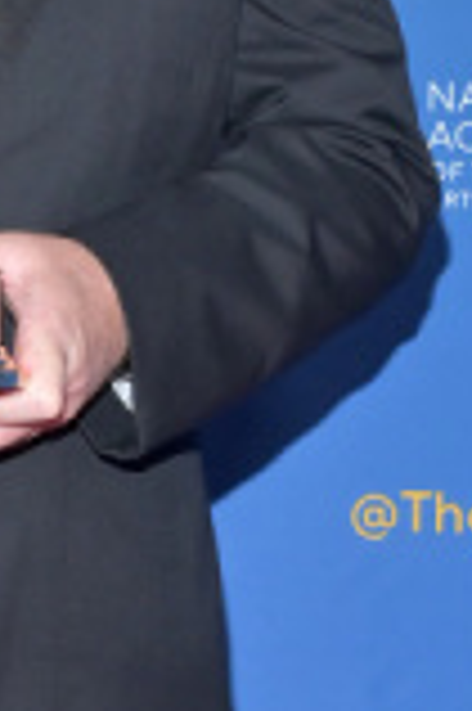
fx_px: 4178
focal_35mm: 212
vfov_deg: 9.7
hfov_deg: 6.4
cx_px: -175
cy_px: 634
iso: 1000
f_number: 10
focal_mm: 42
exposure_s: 1/125
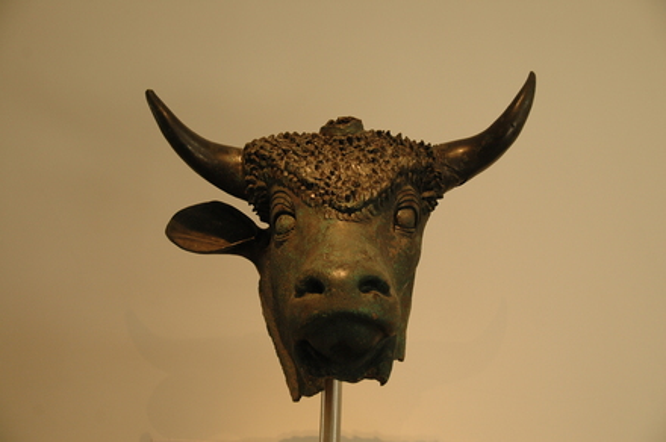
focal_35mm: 72
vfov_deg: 18.9
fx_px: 1330
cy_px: 221
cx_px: 333
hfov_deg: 28.1
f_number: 5
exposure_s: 1/100
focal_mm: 48
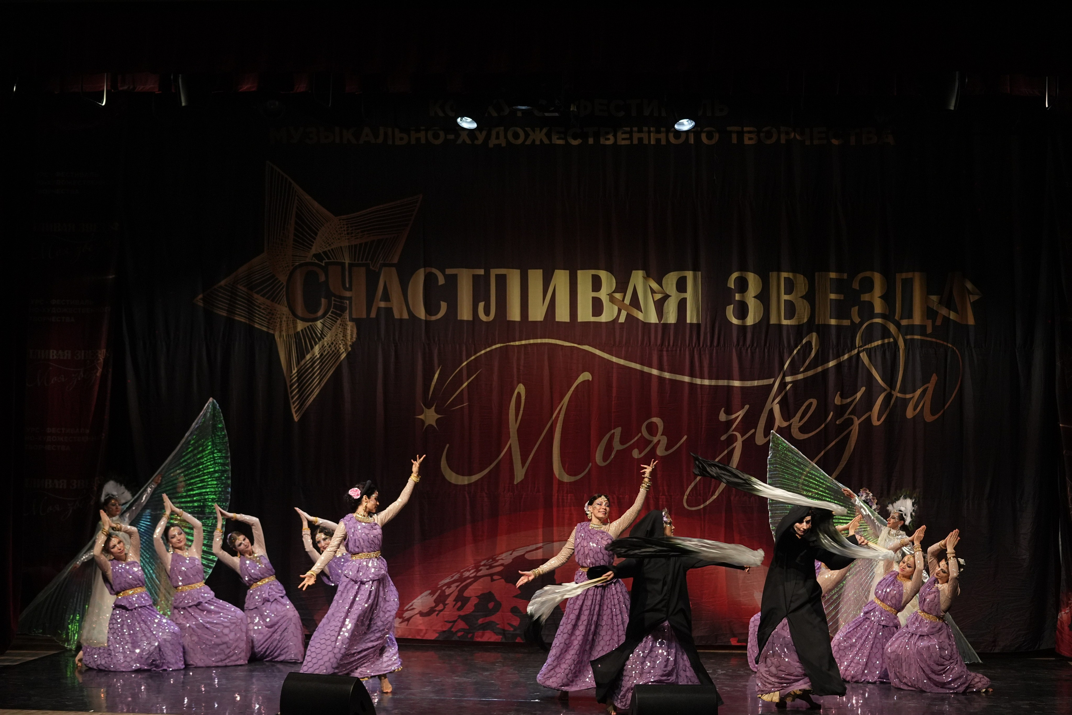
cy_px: 358
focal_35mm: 70
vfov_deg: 19.5
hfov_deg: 28.8
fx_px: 2084
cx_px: 536
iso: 2500
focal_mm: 70
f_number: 2.8
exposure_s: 1/400
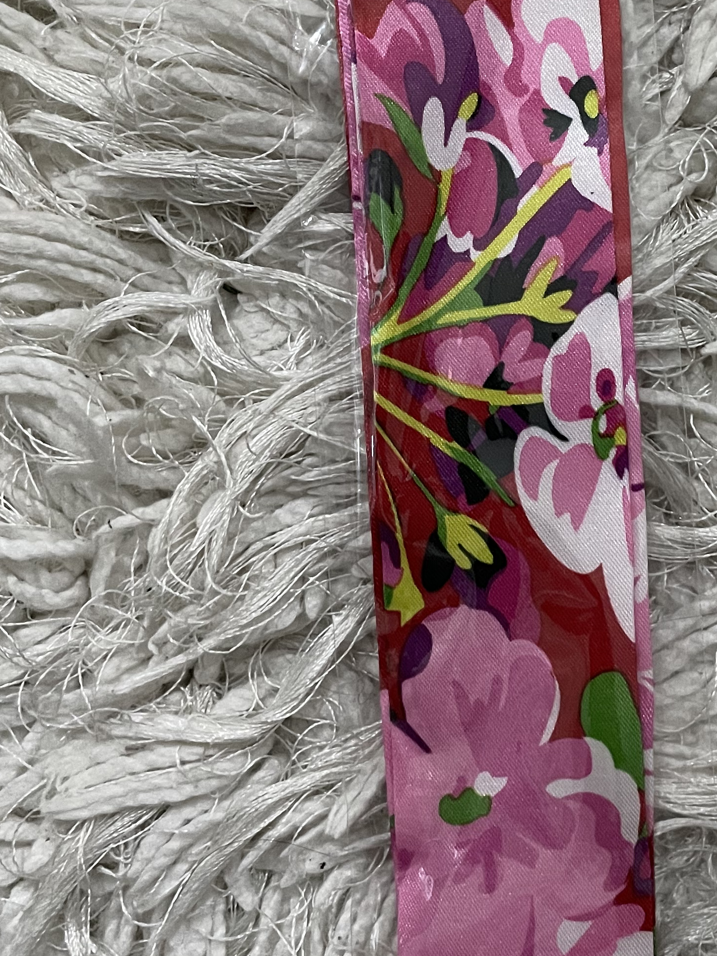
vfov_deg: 35.4
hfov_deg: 26.8
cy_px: 380
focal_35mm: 54
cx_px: 513
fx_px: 1491
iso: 500
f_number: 1.6
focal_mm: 4.2
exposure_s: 1/60
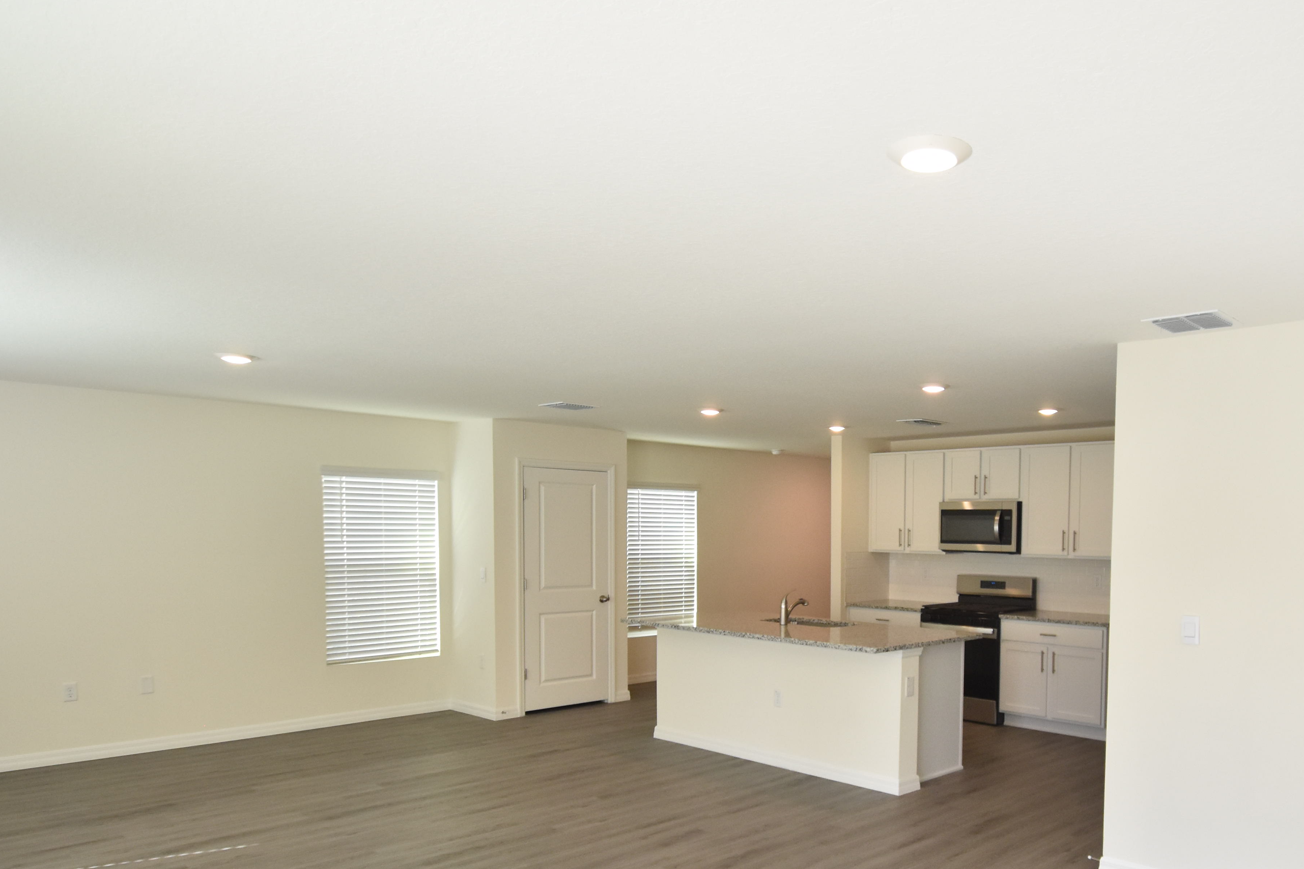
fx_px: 905
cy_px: 573
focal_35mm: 25
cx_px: 865
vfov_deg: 50.4
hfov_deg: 69.6
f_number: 3.5
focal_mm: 10
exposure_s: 1/500
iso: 800
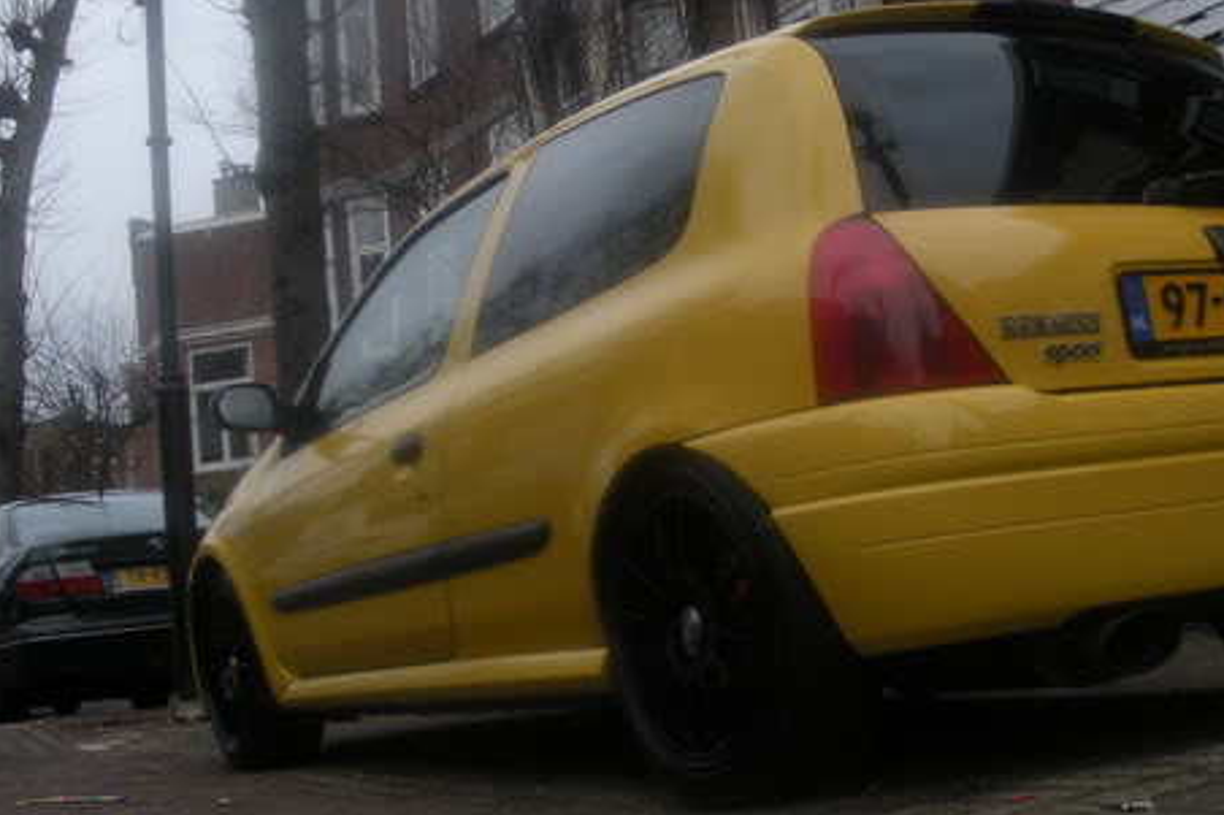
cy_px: 406
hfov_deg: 37.3
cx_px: 753
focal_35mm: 53
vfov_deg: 25.5
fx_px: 1801
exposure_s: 1/130
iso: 64
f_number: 3.5
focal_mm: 6.3
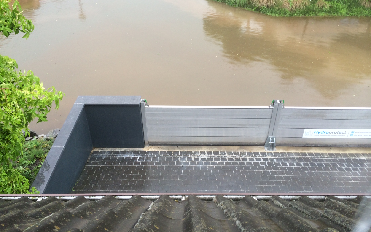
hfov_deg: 59.7
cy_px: 95
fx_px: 324
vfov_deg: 39.3
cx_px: 186
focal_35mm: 32
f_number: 2.2
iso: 50
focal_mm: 4.12
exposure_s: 1/120
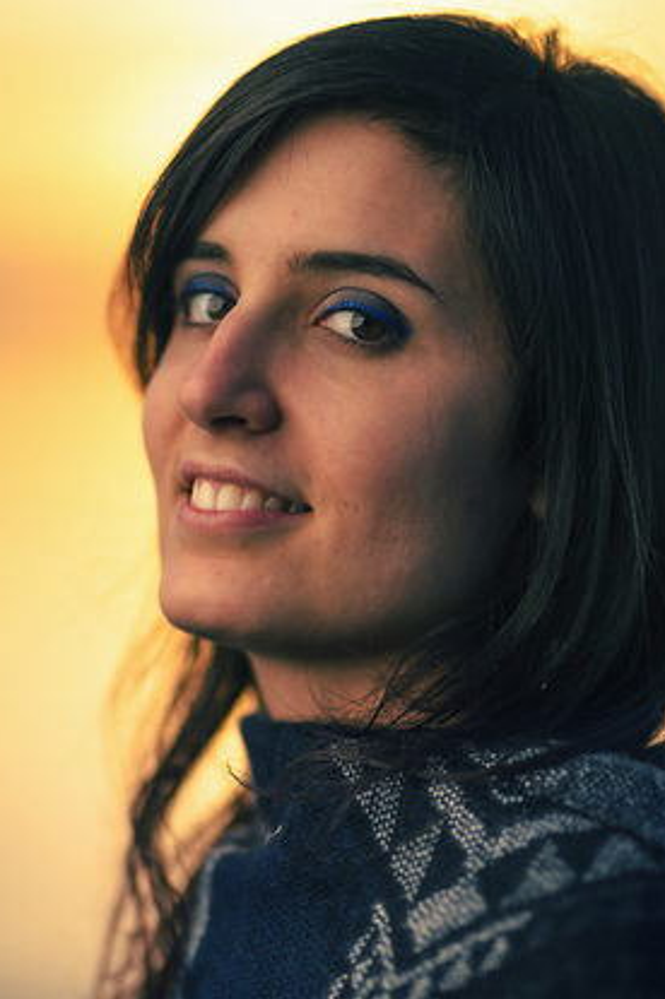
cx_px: 308
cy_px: 623
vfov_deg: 16.6
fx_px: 3414
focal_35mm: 123
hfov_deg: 11.1
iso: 64
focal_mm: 85
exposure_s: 1/4000
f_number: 1.4
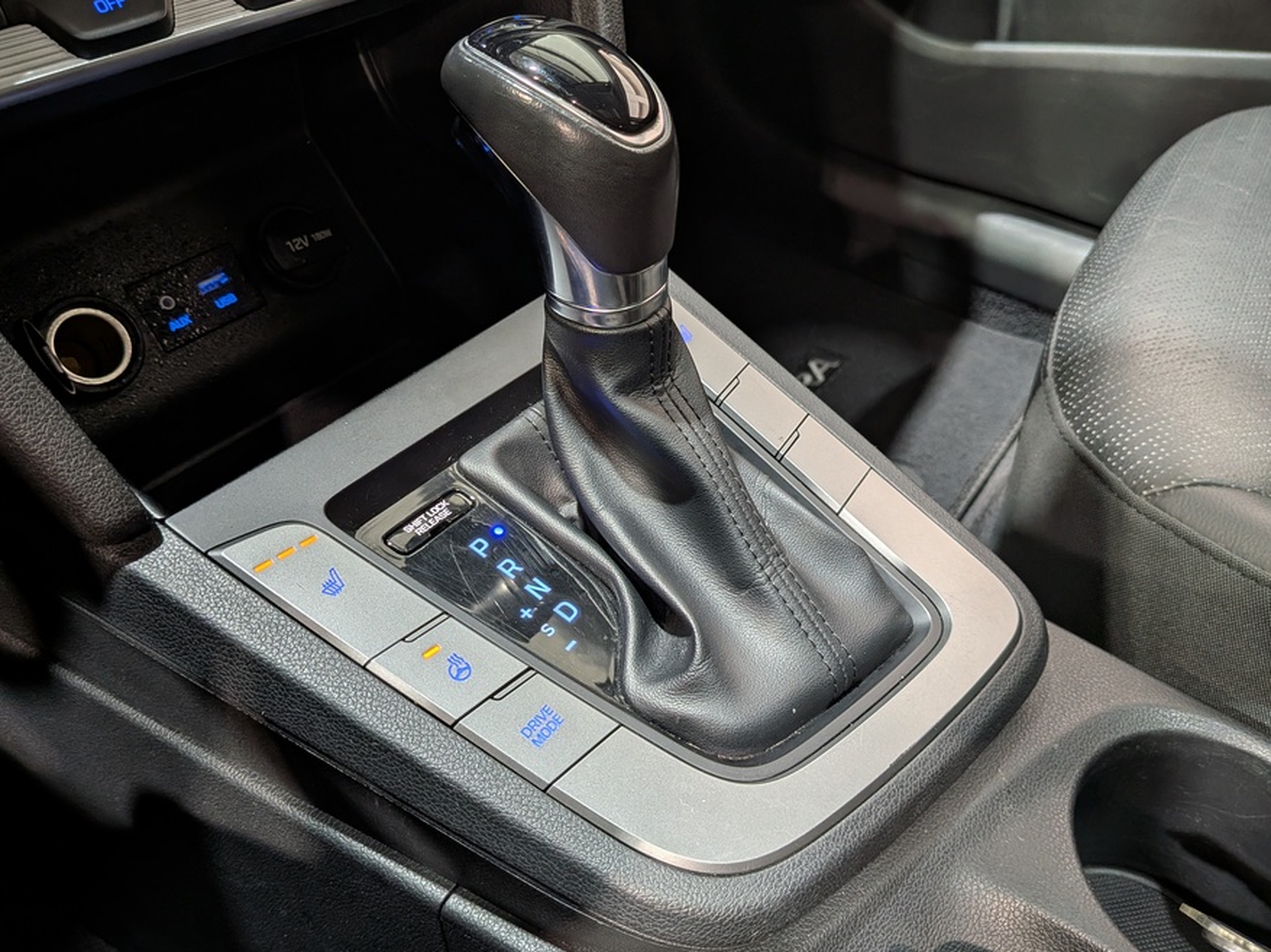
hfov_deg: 63.4
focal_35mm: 28
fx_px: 1028
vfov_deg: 49.7
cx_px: 601
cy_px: 441
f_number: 1.7
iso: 25
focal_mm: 4.53
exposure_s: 1/22.5
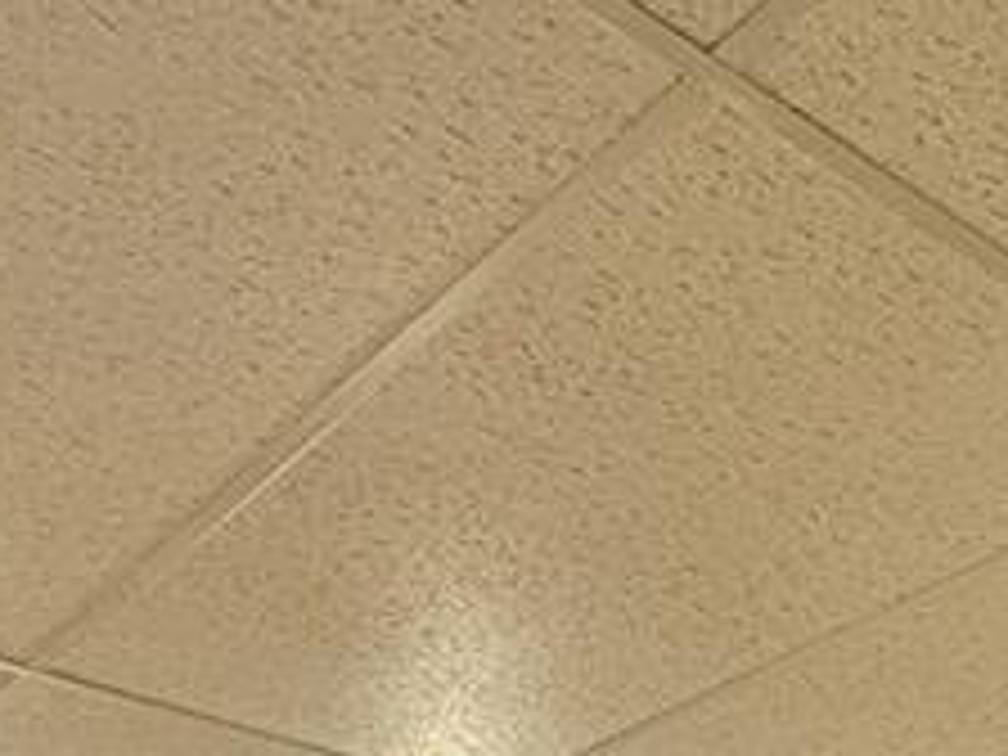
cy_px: 1440
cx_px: 806
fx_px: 1864
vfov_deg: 17.5
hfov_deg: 29.6
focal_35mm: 64
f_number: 2.2
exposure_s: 1/60
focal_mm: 2.22
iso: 400
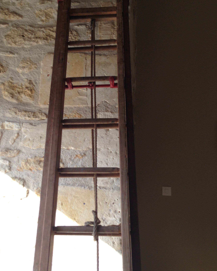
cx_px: 90
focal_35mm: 41
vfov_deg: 44.7
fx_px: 329
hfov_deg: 36.4
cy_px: 117
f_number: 2.4
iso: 50
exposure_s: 1/242
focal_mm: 4.12
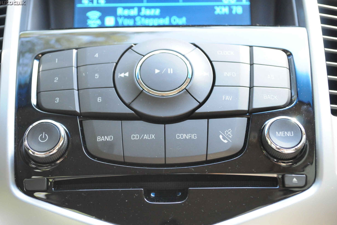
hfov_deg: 38.2
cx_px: 167
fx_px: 487
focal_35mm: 52
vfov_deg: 26.0
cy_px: 114
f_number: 5.6
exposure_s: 1/100
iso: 2000
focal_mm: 34
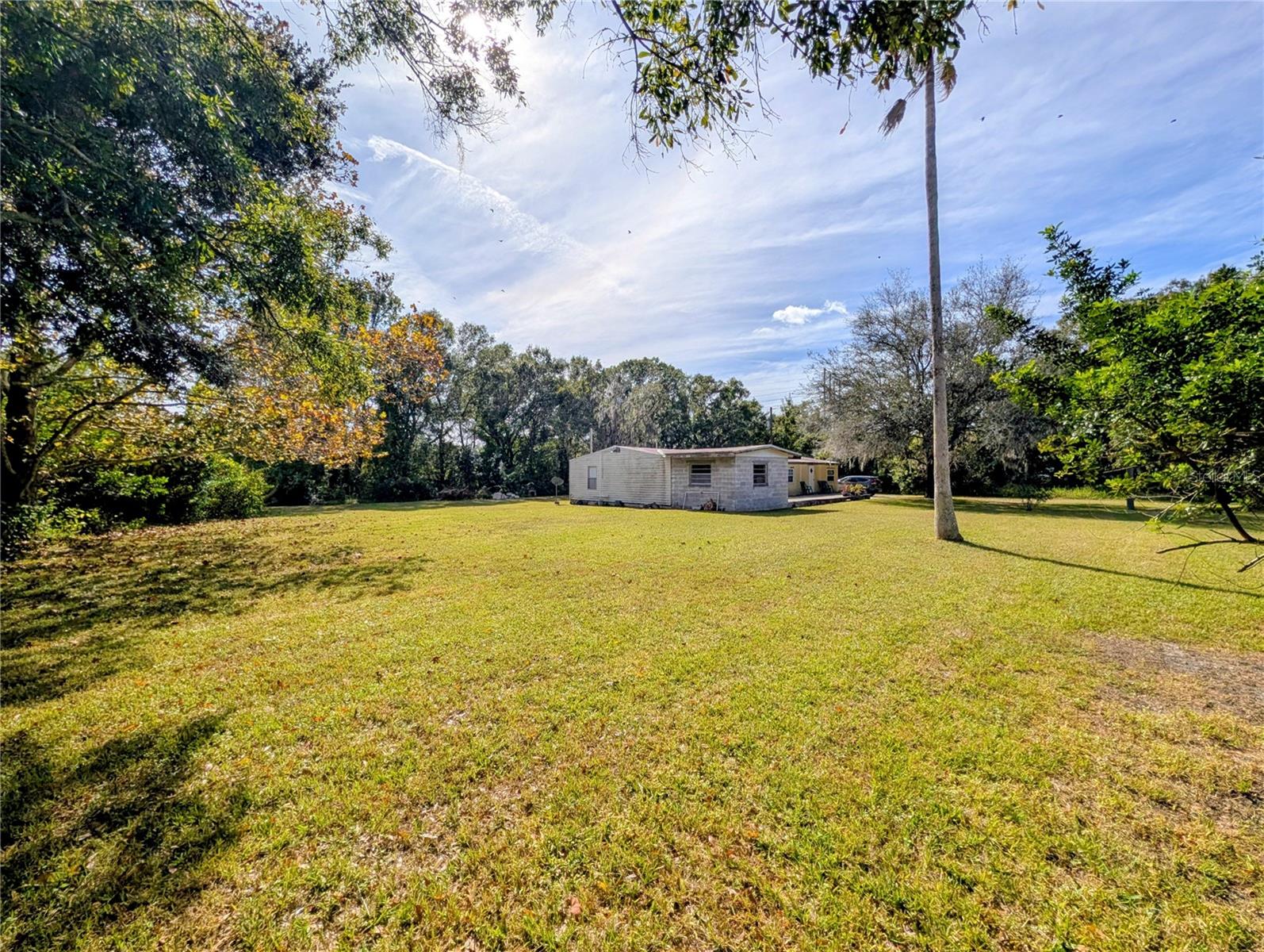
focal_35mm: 12
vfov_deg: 94.6
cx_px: 632
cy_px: 476
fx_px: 439
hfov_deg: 110.5
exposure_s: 1/8333
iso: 61
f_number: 1.7
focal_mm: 2.02
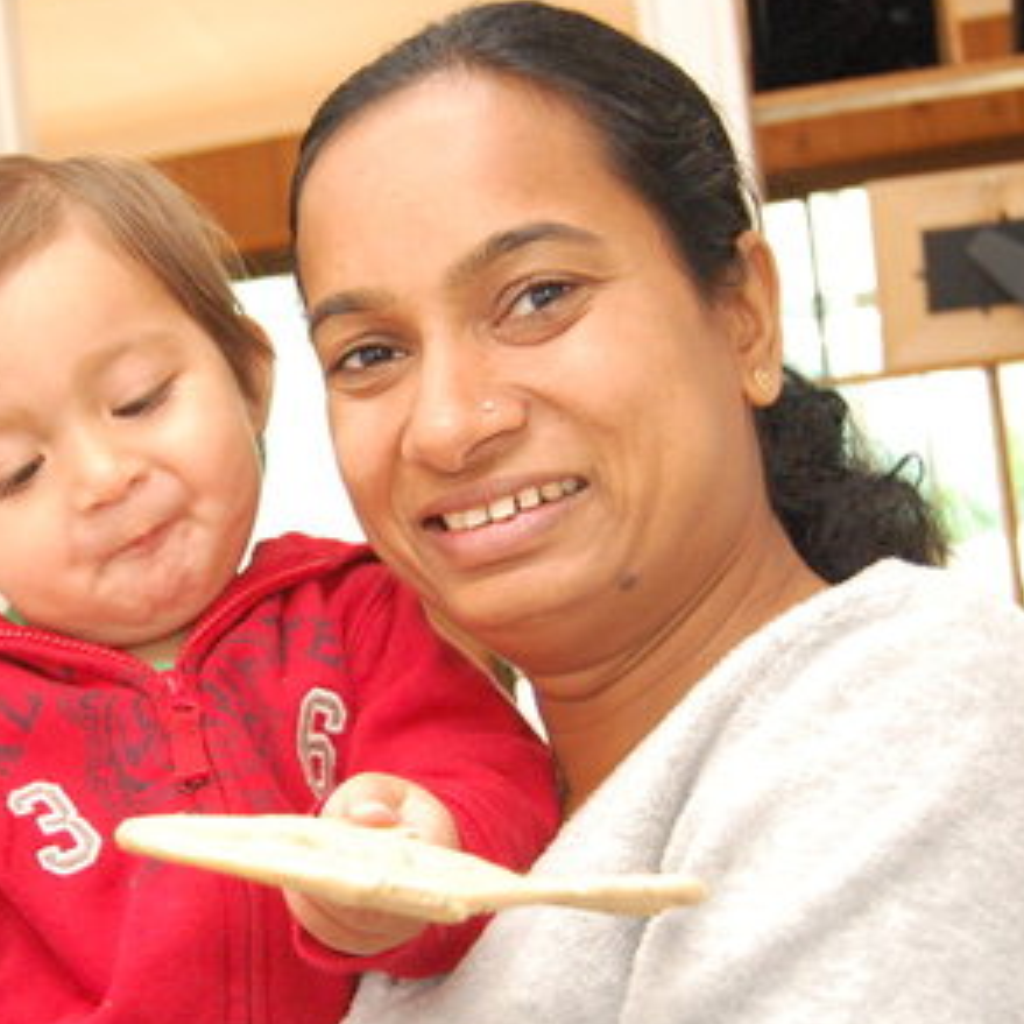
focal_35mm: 64
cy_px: 584
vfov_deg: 26.9
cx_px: 140
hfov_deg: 26.2
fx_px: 2139
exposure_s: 1/60
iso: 1600
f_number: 4
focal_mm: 23
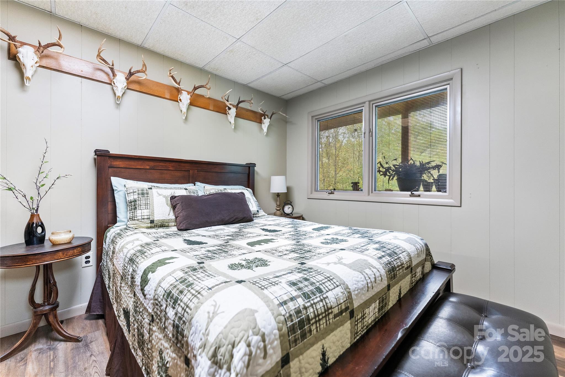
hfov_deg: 104.3
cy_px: 188
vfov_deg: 81.2
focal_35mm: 14
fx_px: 220
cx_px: 282
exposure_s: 1/30
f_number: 3.2
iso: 1600
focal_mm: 14
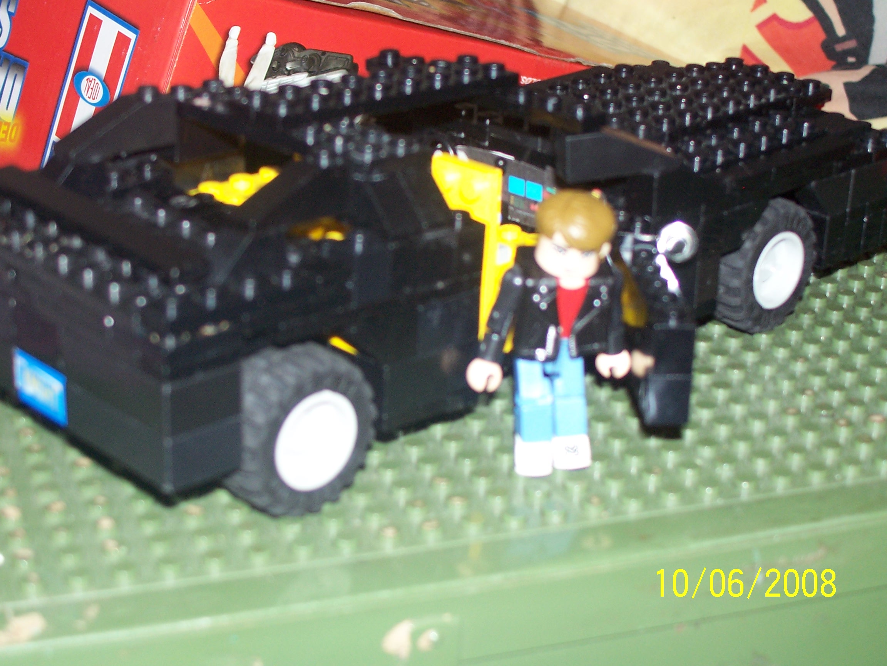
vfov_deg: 20.4
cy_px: 333
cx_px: 444
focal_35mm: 72
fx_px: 1845
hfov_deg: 27.0
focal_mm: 12.3
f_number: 3.4
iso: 140
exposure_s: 1/90
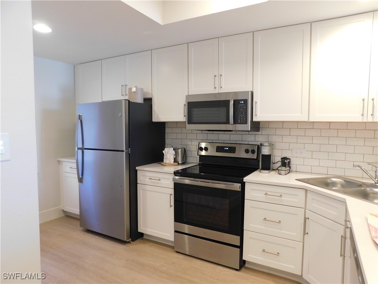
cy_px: 142
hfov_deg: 73.9
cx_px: 189
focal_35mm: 23
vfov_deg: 58.9
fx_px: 251
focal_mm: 4
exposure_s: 1/30
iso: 250
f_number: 3
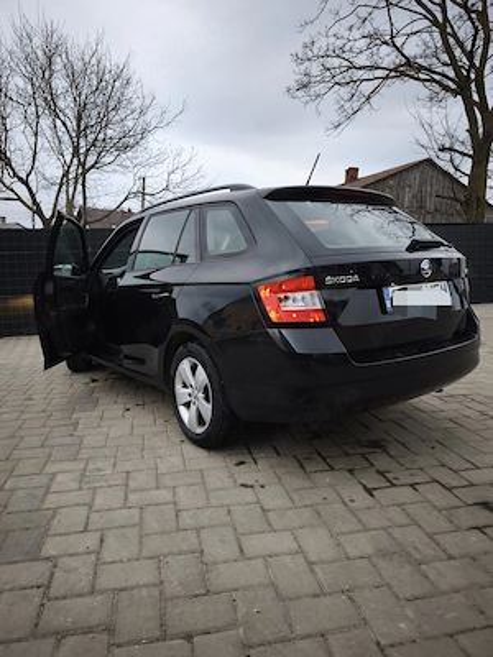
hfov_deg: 58.9
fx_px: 437
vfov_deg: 73.9
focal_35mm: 23
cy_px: 328
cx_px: 246
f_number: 1.6
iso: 100
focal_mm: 6.57
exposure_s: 1/100
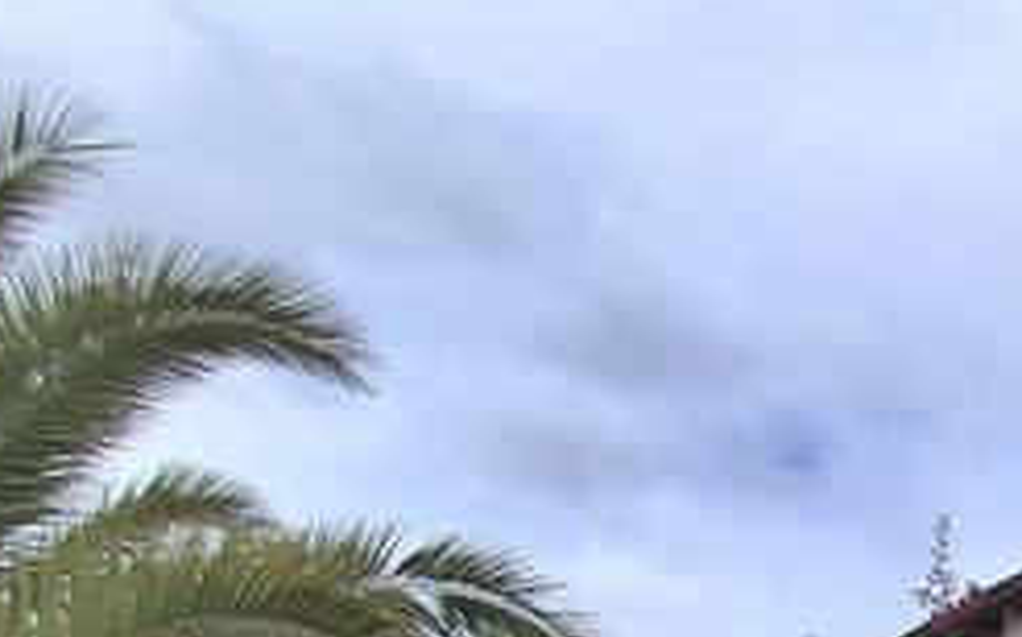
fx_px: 1531
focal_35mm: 55
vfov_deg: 19.6
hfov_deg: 26.7
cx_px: 1527
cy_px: 1022
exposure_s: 1/2500
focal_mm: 1.64
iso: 40
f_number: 2.2
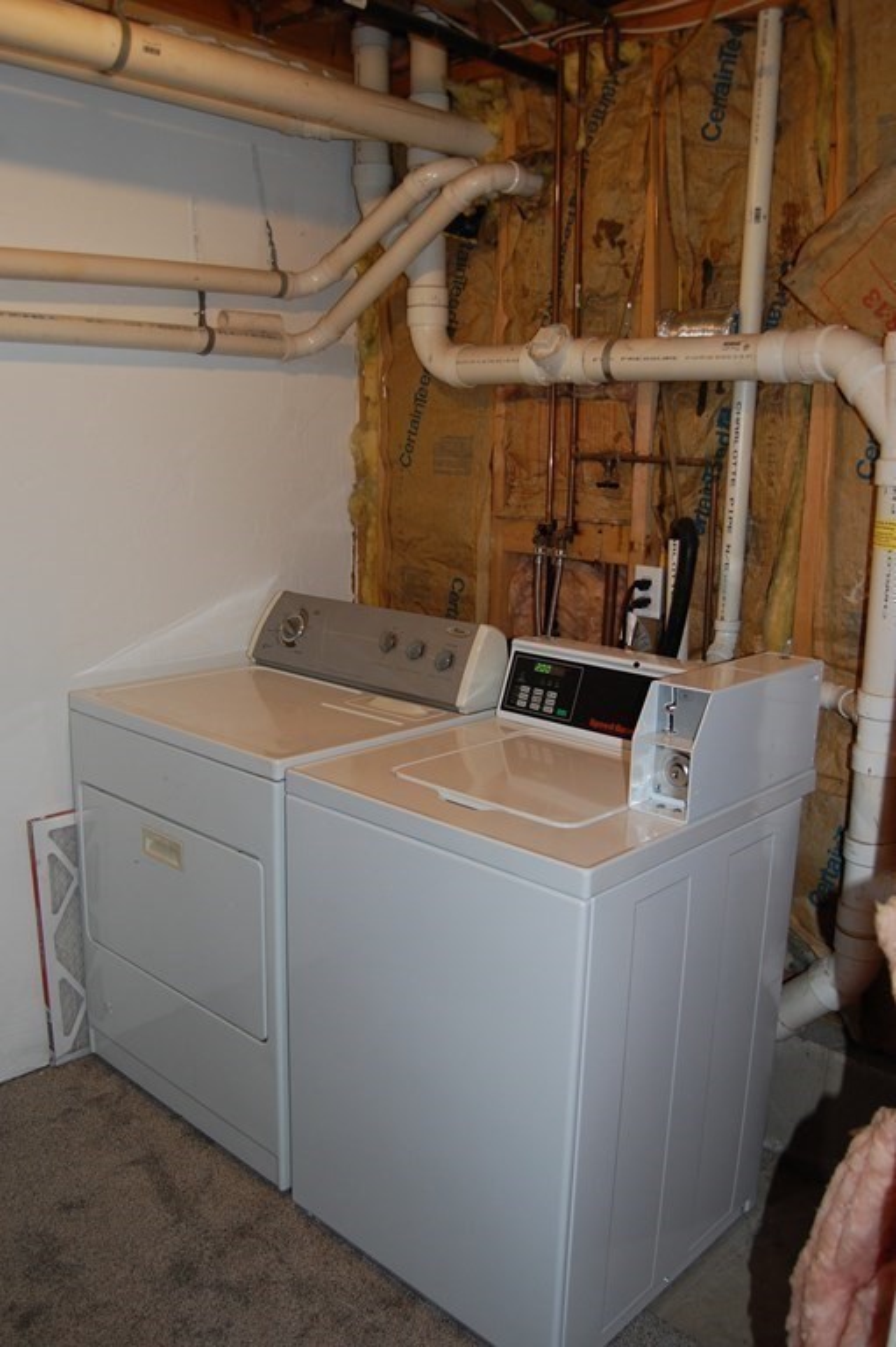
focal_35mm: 28
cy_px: 674
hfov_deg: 45.6
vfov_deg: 64.6
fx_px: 1065
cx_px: 448
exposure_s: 1/60
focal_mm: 19
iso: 400
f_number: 3.5
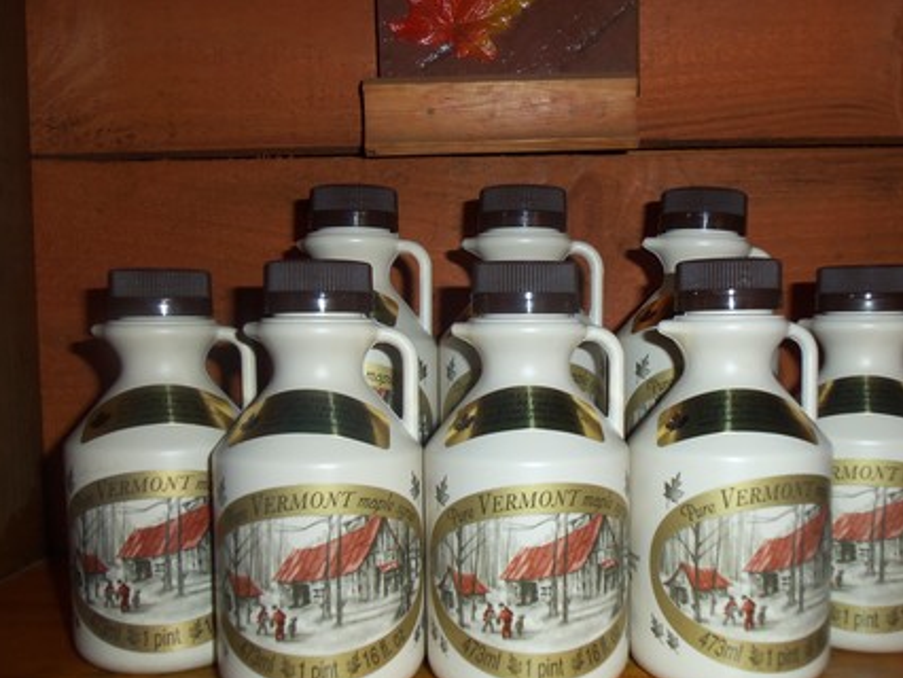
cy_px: 393
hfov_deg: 53.7
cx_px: 521
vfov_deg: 41.7
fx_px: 887
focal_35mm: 34
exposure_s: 1/30
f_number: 3.4
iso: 80
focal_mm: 5.2
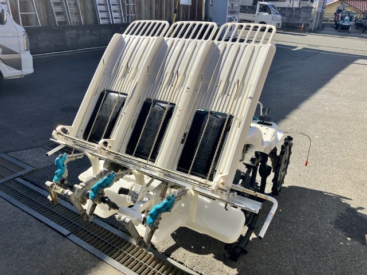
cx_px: 184
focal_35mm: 28
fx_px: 297
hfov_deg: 63.4
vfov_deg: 49.7
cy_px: 138
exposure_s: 1/1736
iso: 32
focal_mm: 3.99
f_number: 1.8
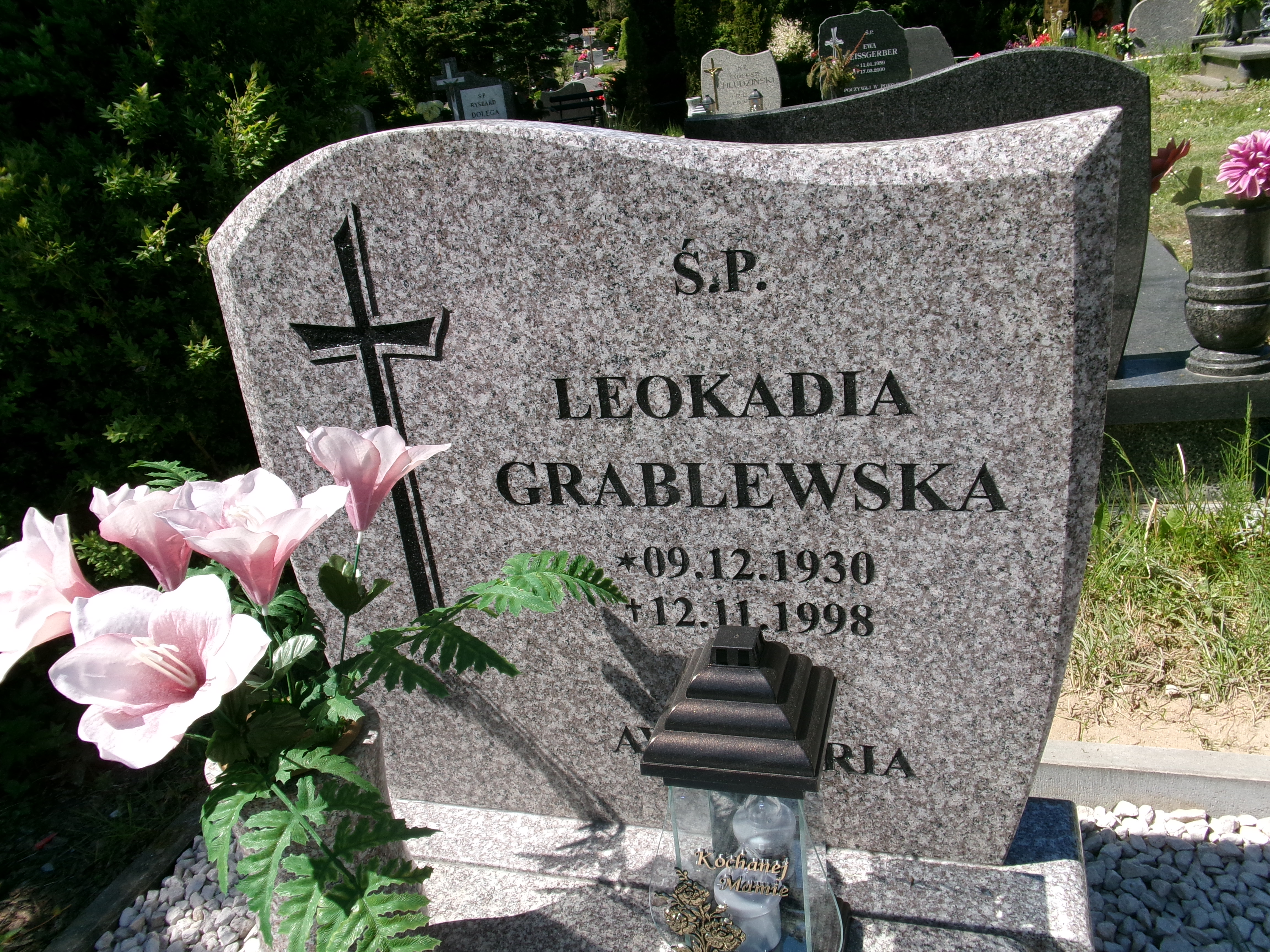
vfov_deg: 49.7
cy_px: 476
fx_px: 1027
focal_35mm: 28
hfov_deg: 63.4
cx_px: 635
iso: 100
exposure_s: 1/105
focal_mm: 5.1
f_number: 10.8
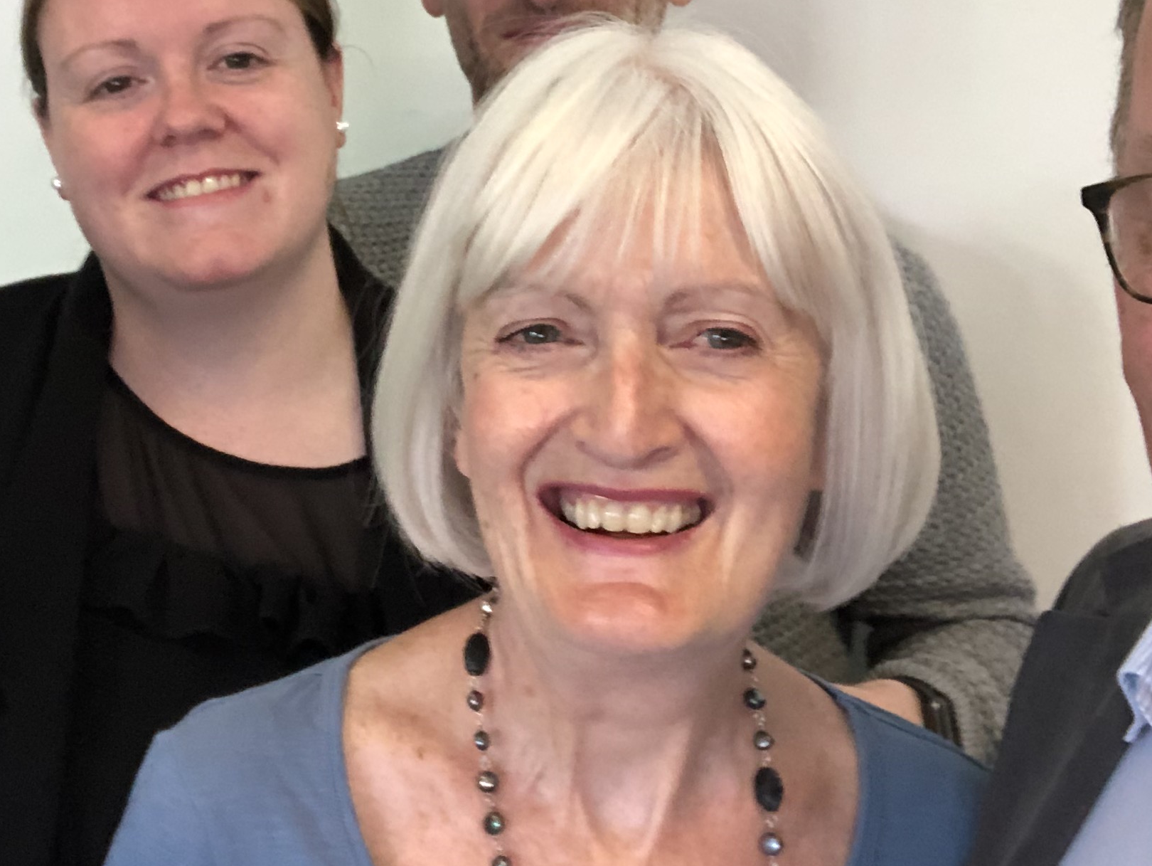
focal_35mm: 61
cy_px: 253
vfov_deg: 23.9
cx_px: 398
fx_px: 2031
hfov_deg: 31.4
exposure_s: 1/50
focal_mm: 2.87
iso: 200
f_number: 2.2
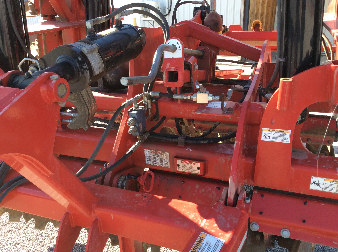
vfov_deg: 44.1
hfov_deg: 56.9
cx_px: 169
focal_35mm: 32
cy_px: 126
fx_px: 312
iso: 32
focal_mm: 3.3
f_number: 2.4
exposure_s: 1/233
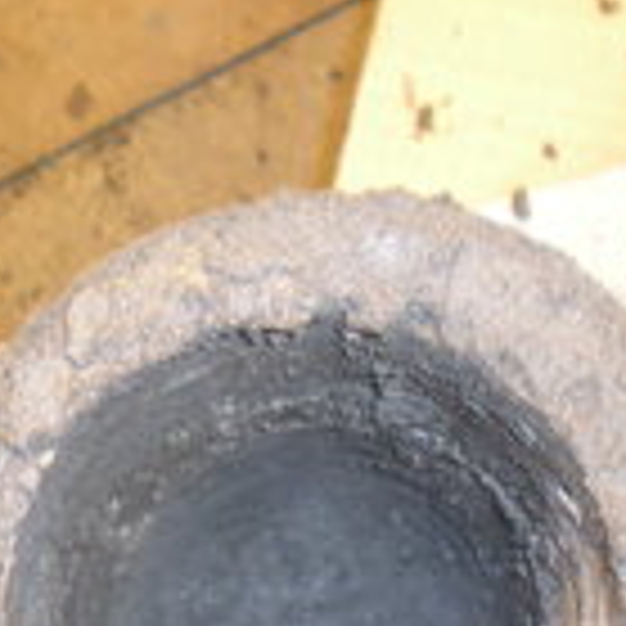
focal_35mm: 97
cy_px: 495
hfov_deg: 17.9
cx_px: 252
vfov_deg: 17.8
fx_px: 1985
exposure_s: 1/17.2
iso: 200
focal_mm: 6.3
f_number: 3.1
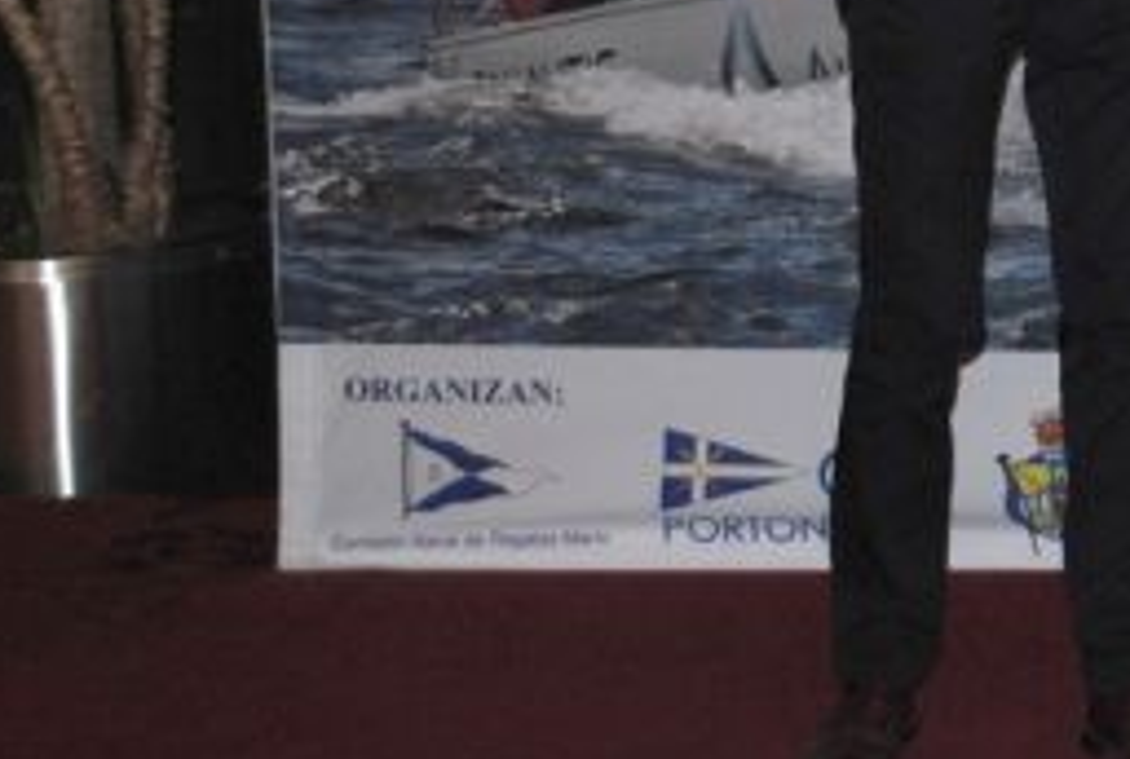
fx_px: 3838
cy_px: -157
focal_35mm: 122
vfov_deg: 11.1
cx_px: 1523
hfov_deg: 15.8
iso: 200
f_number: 4.2
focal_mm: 26
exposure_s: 1/60
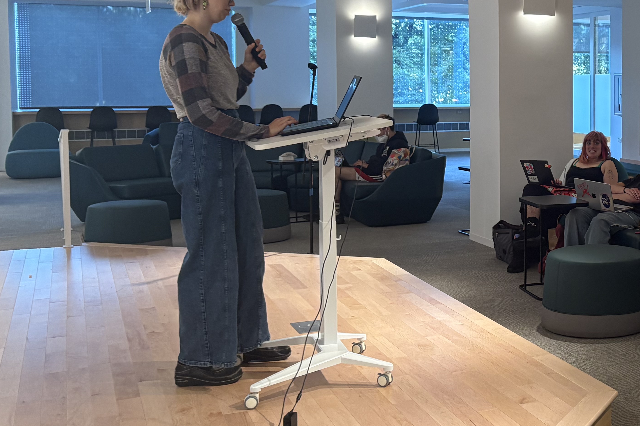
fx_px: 978
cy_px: 133
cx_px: 609
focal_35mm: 55
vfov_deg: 24.5
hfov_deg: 33.7
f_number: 1.6
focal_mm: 5.96
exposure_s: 1/60
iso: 160
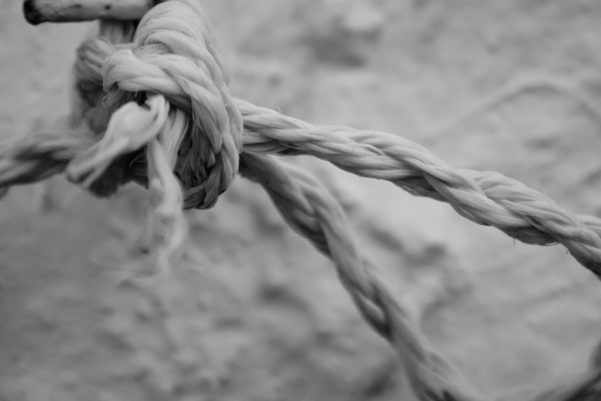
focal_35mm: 450
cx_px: 300
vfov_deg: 3.1
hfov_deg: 4.6
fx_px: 7512
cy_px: 200
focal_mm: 300
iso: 1600
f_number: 5.6
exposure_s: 1/100
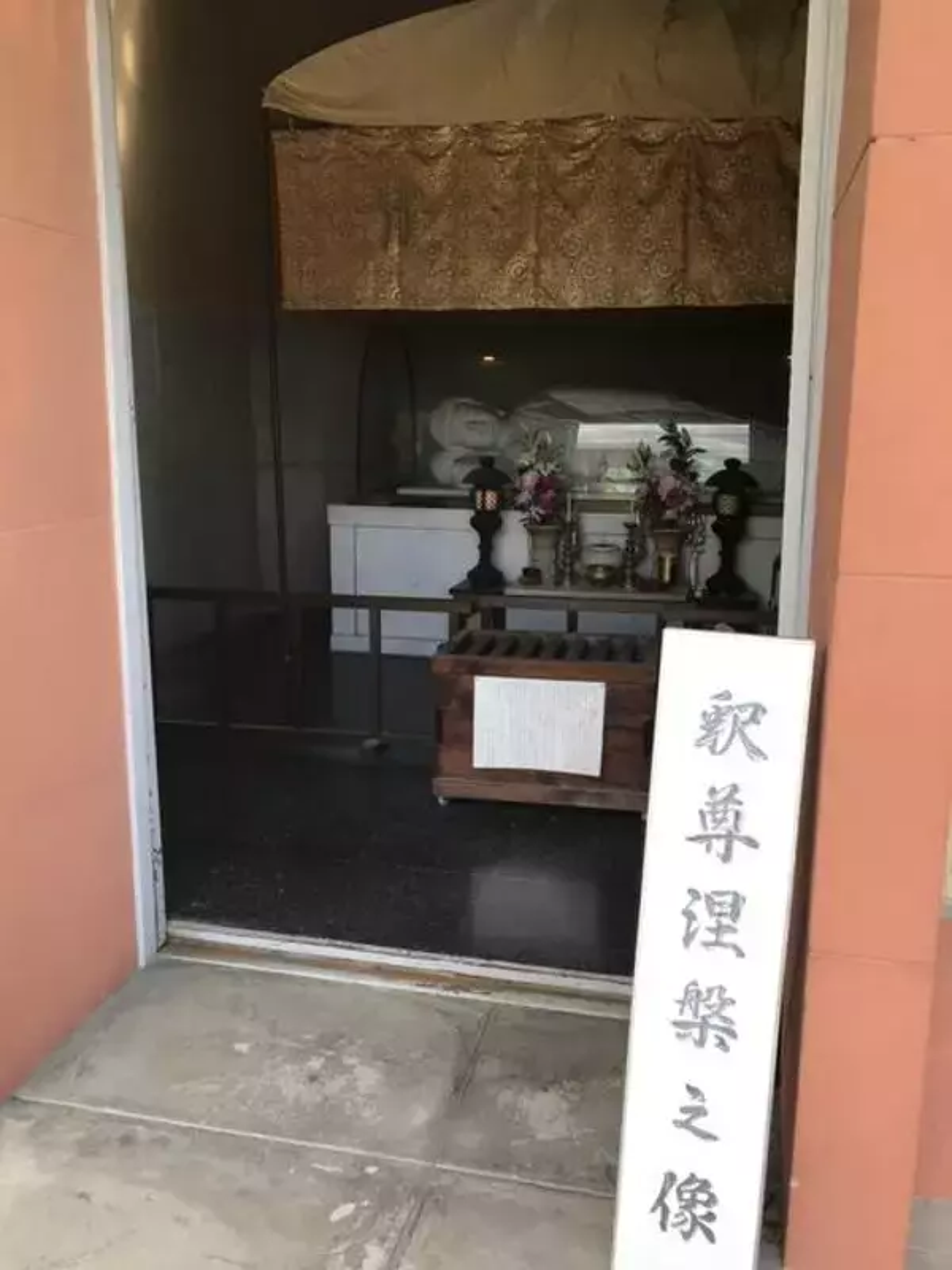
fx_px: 1027
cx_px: 476
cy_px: 635
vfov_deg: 63.4
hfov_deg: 49.7
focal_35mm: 28
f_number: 1.8
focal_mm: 3.99
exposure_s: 1/374
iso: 20
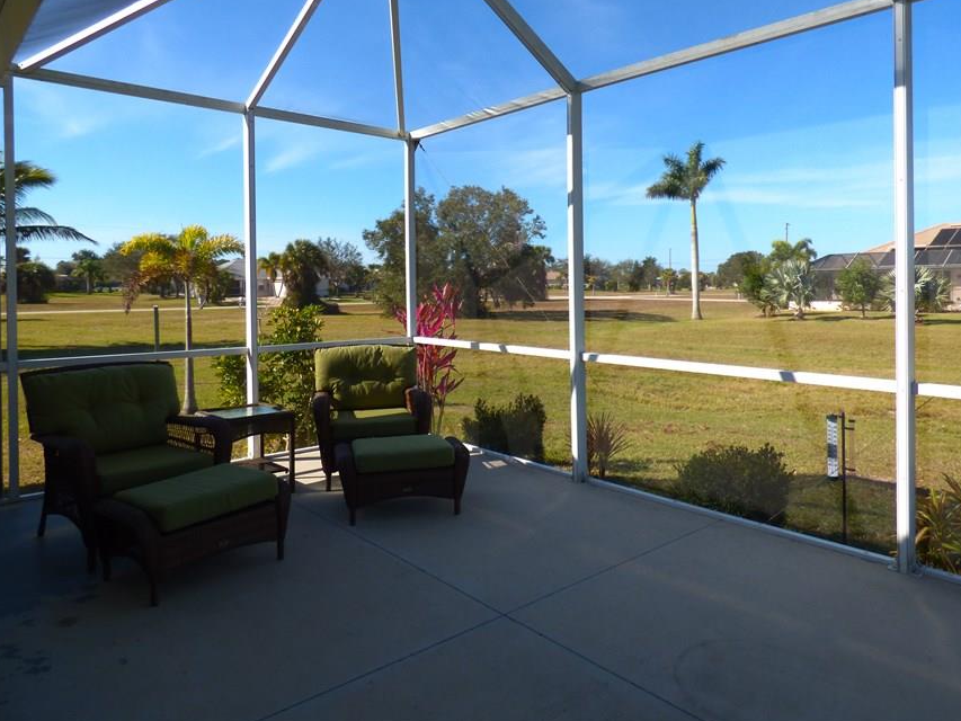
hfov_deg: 71.4
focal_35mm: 24
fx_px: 666
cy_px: 295
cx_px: 527
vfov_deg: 56.5
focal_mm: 3.58
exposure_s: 1/640
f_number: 2.8
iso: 100
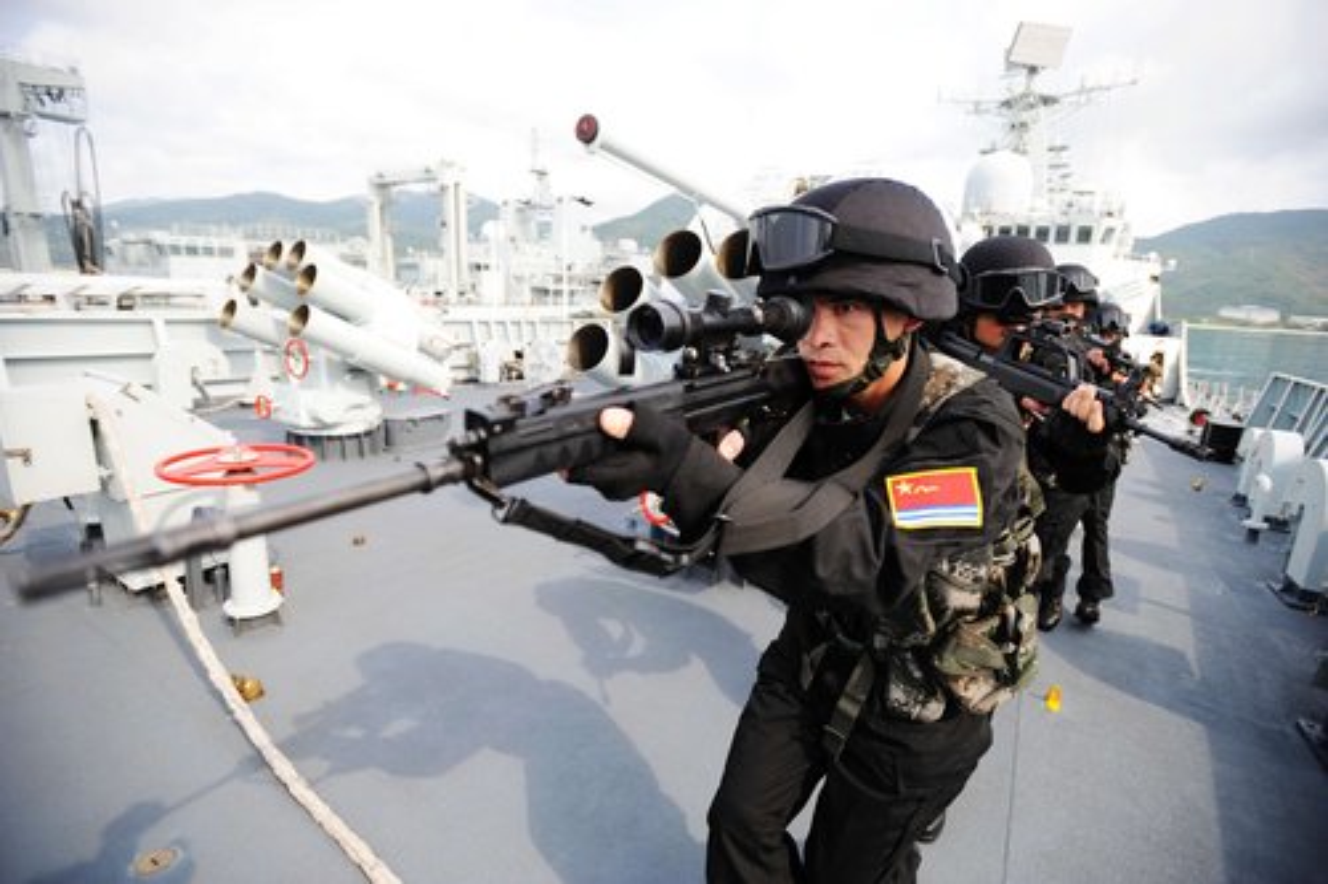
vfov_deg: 70.4
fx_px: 627
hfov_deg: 93.3
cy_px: 442
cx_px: 664
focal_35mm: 17
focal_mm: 17
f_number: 2.8
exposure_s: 1/1000
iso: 200
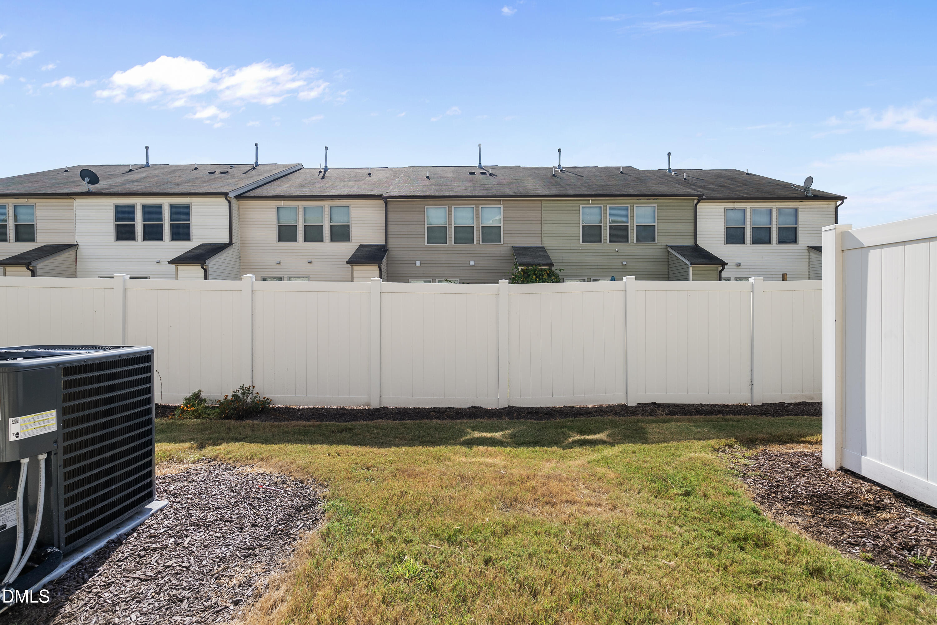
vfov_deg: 73.8
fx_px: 417
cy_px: 312
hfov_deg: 96.7
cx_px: 468
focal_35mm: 16
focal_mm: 16
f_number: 7.1
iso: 80
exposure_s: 1/200
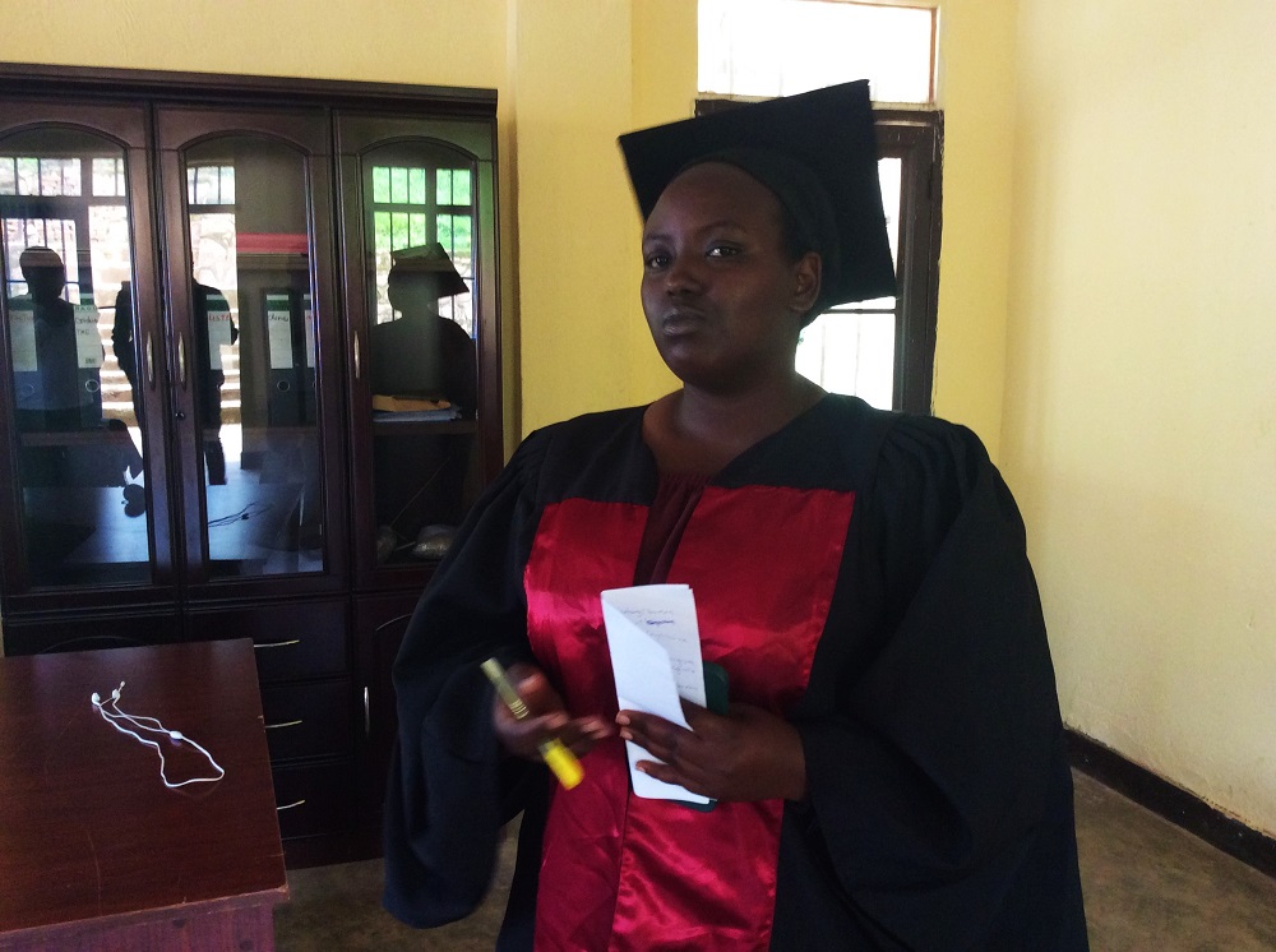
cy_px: 476
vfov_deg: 44.0
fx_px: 1177
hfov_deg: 56.9
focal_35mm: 32
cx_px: 638
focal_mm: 3.3
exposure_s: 1/24
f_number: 2.4
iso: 100
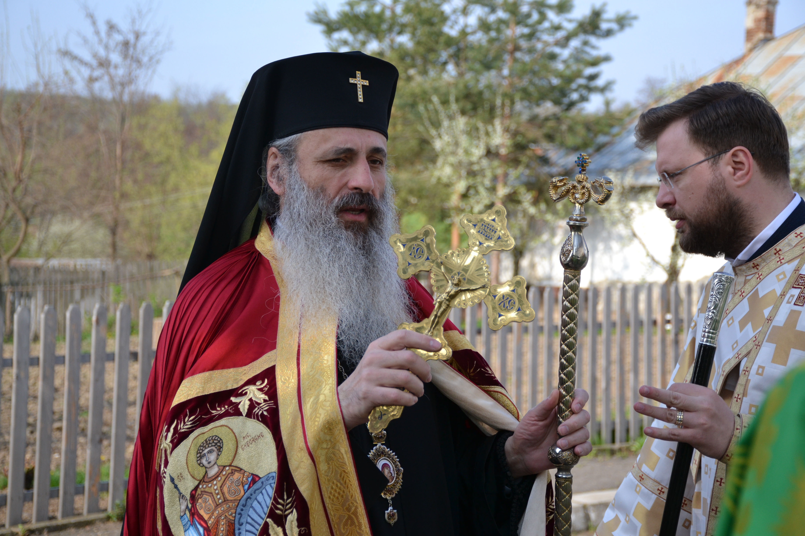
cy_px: 268
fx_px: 1677
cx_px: 402
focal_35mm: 75
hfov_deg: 27.0
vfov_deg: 18.2
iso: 400
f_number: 4.8
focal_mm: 50
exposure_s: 1/800
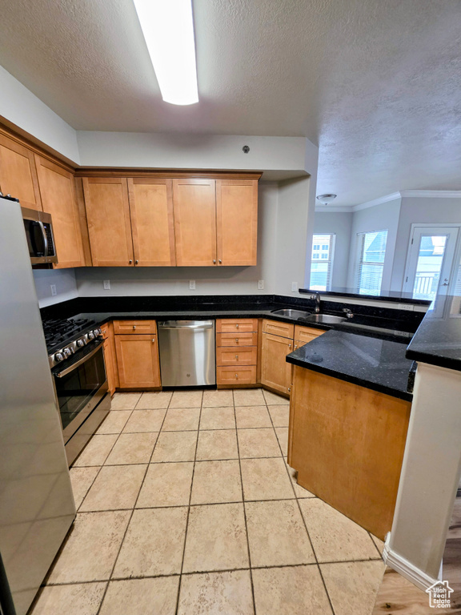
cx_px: 230
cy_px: 308
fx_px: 231
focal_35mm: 13
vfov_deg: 106.2
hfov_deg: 89.9
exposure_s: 1/120
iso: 160
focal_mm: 2.2
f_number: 1.9
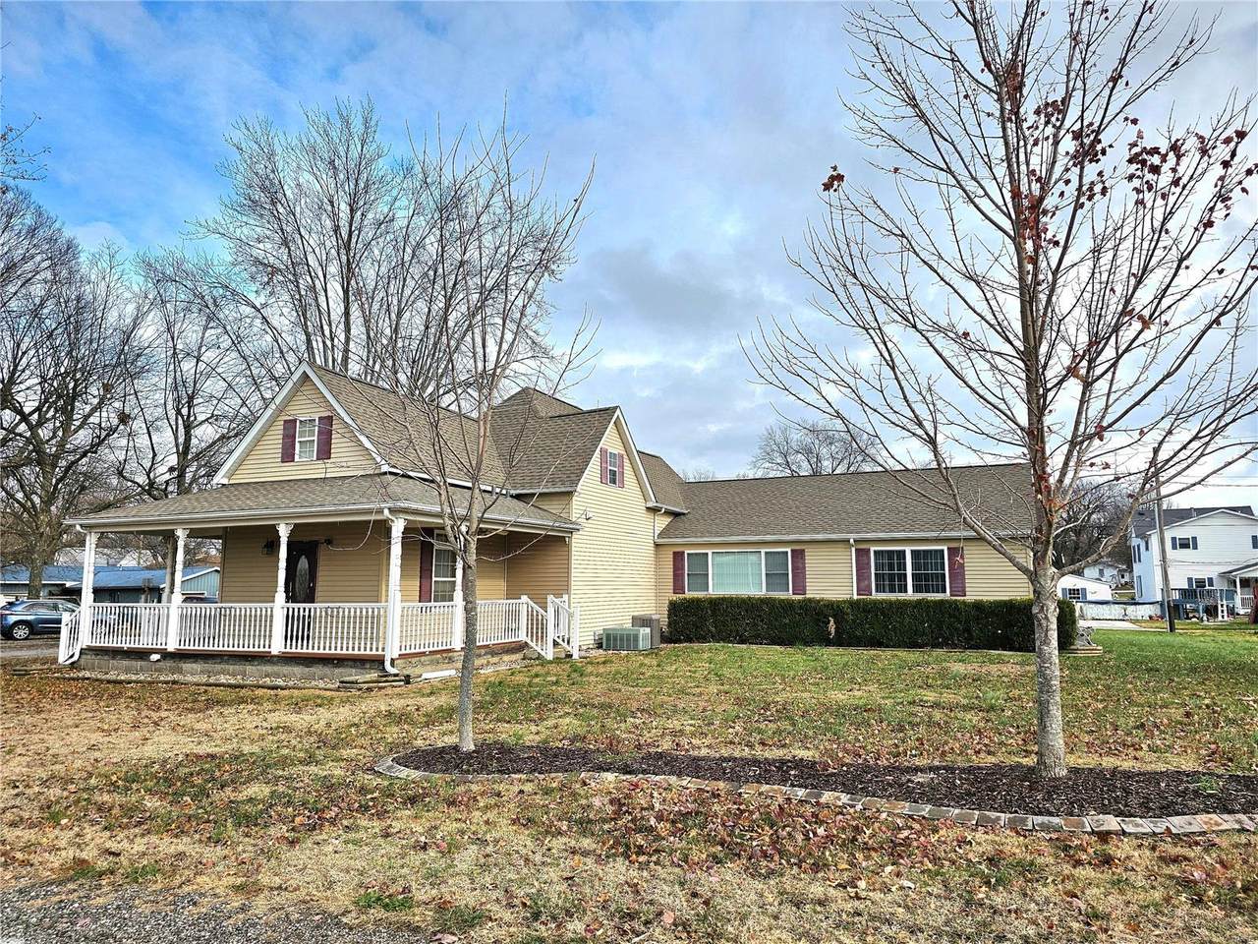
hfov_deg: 73.9
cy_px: 472
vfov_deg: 58.9
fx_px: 836
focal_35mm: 23
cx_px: 629
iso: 20
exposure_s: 1/1250
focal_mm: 6.3
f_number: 1.7
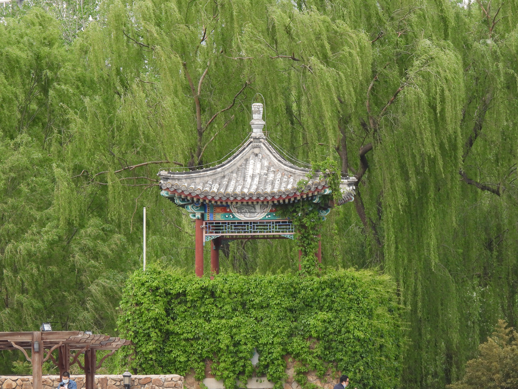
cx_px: 259
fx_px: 8230
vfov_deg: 2.7
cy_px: 194
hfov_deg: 3.6
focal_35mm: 550
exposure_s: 1/250
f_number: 5
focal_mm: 98.1
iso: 360
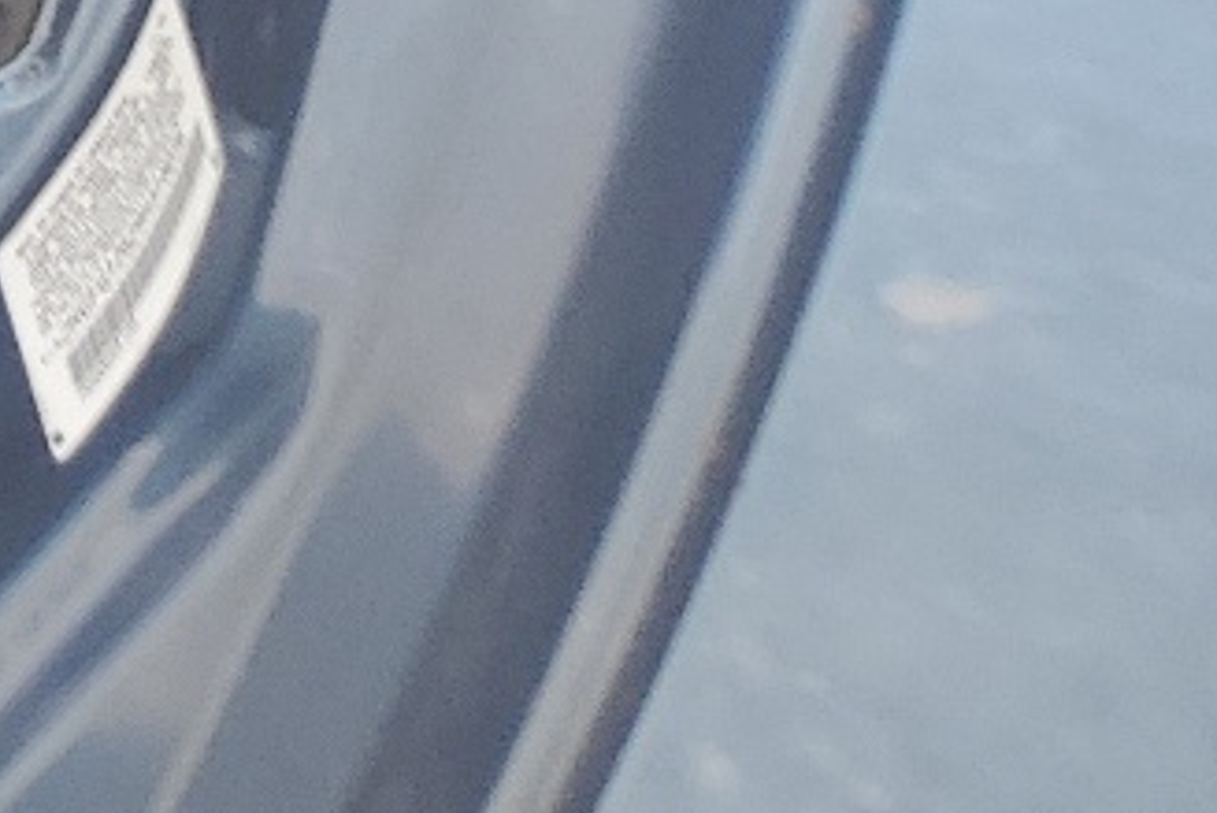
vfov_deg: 9.1
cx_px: -1699
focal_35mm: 132
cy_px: -1299
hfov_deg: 12.3
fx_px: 4464
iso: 50
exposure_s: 1/217
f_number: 1.5
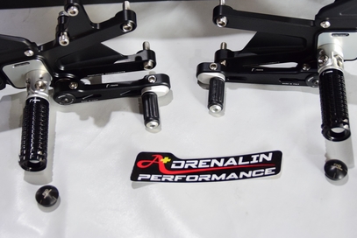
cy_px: 81
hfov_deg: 30.5
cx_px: 165
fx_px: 655
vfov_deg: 20.6
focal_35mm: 66
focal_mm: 28
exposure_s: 1/50
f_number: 3.2
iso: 1600
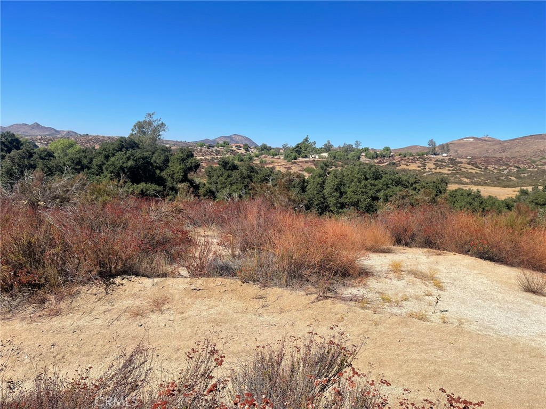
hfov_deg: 69.4
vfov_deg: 54.9
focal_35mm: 25
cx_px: 273
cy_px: 204
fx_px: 394
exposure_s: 1/3922
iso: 32
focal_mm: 5.1
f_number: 1.6
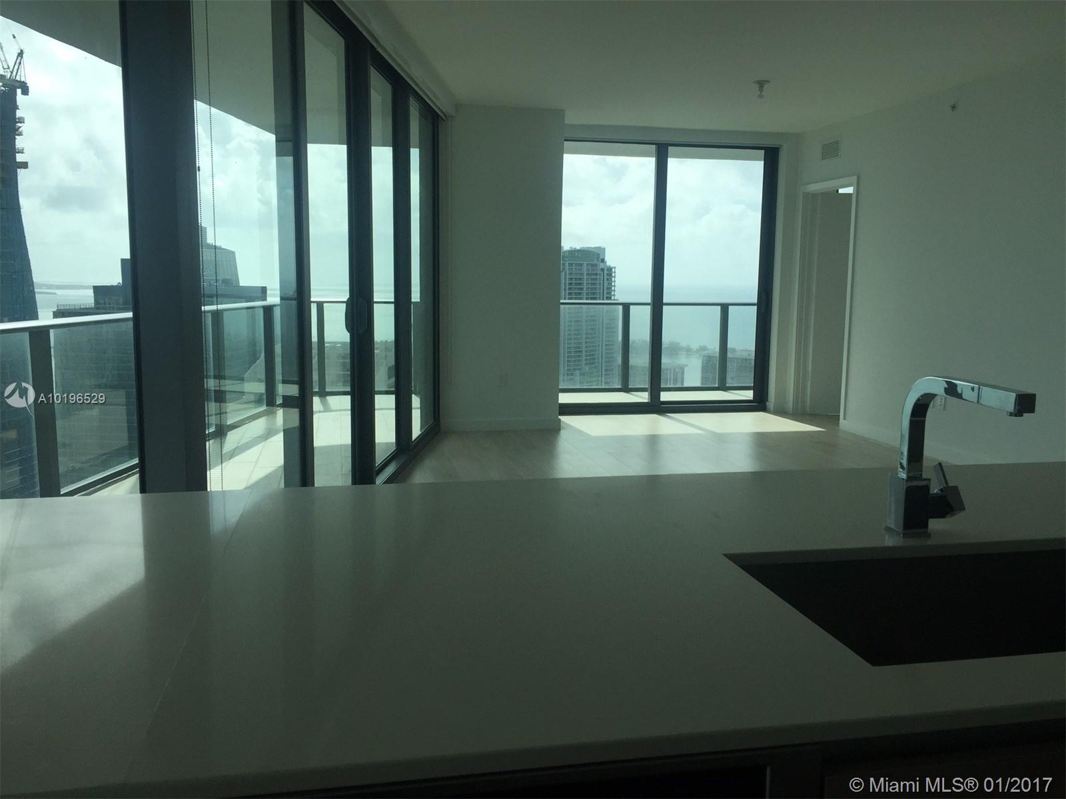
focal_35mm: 29
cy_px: 400
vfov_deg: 48.2
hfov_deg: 61.7
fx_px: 893
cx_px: 533
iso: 32
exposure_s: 1/2198
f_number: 2.2
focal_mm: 4.15
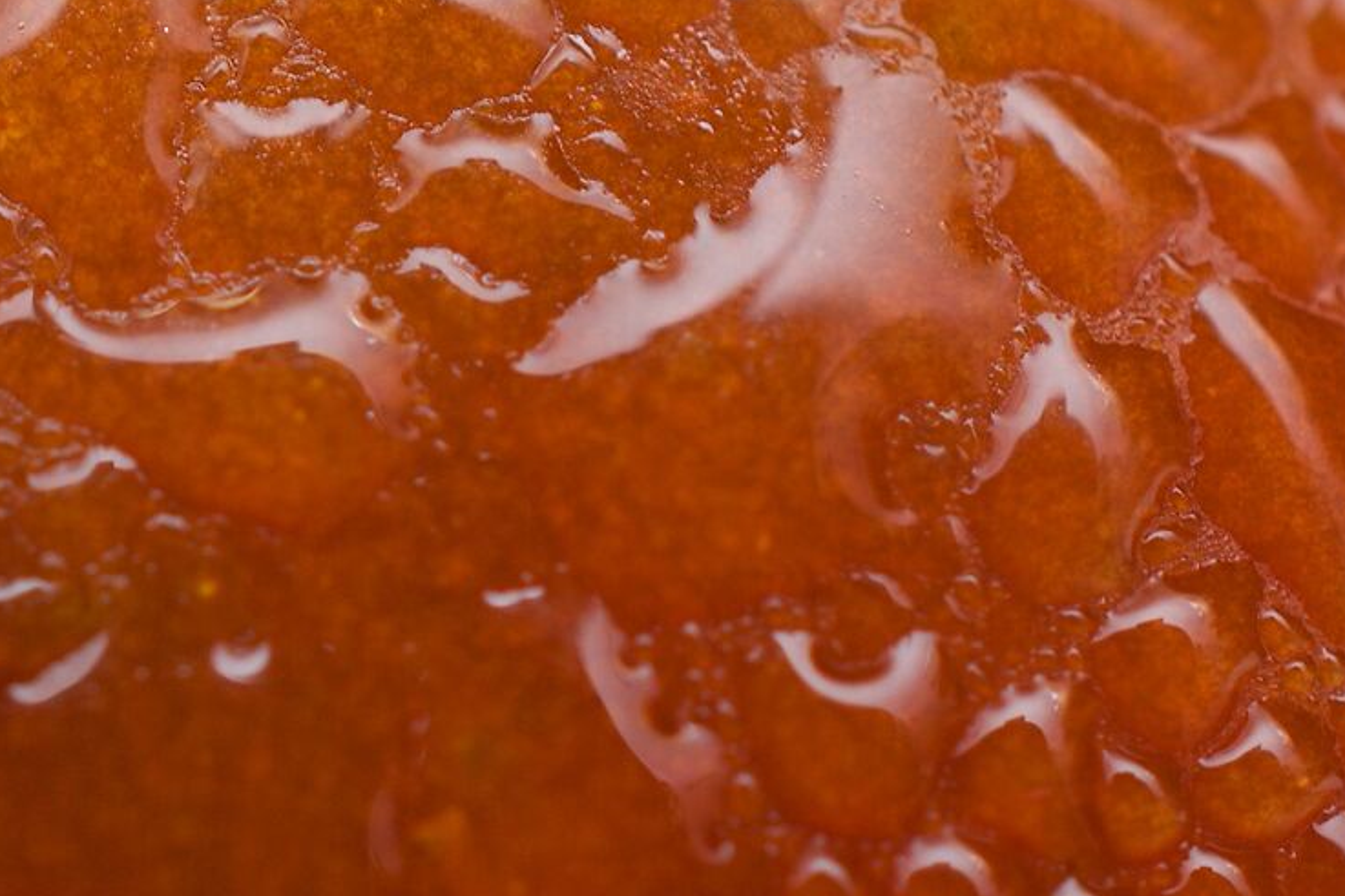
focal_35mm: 195
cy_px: 361
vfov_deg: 7.0
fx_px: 7283
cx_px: 80
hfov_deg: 10.5
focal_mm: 40
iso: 100
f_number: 6.3
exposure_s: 1/60
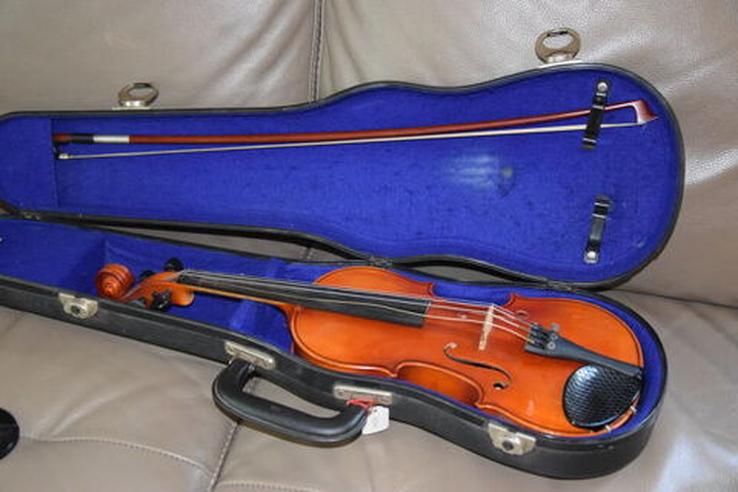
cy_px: 246
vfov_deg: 25.8
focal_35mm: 52
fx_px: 1076
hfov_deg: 37.9
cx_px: 369
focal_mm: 35
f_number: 4.5
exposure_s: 1/60
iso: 3200
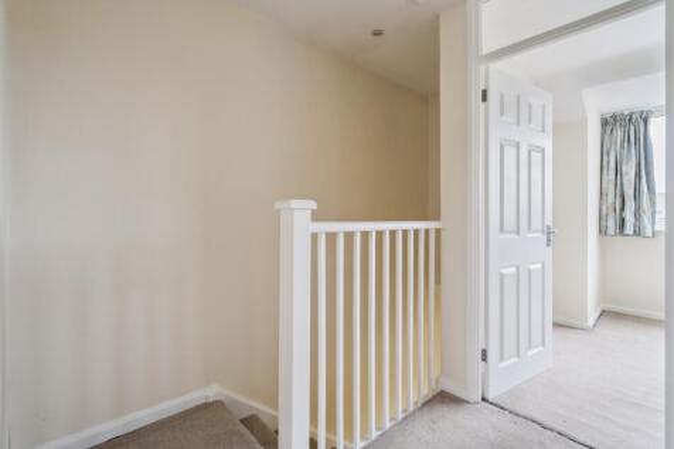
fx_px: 299
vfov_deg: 73.7
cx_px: 337
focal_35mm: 16
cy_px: 224
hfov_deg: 96.8
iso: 320
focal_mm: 16
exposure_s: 1/13
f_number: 5.6
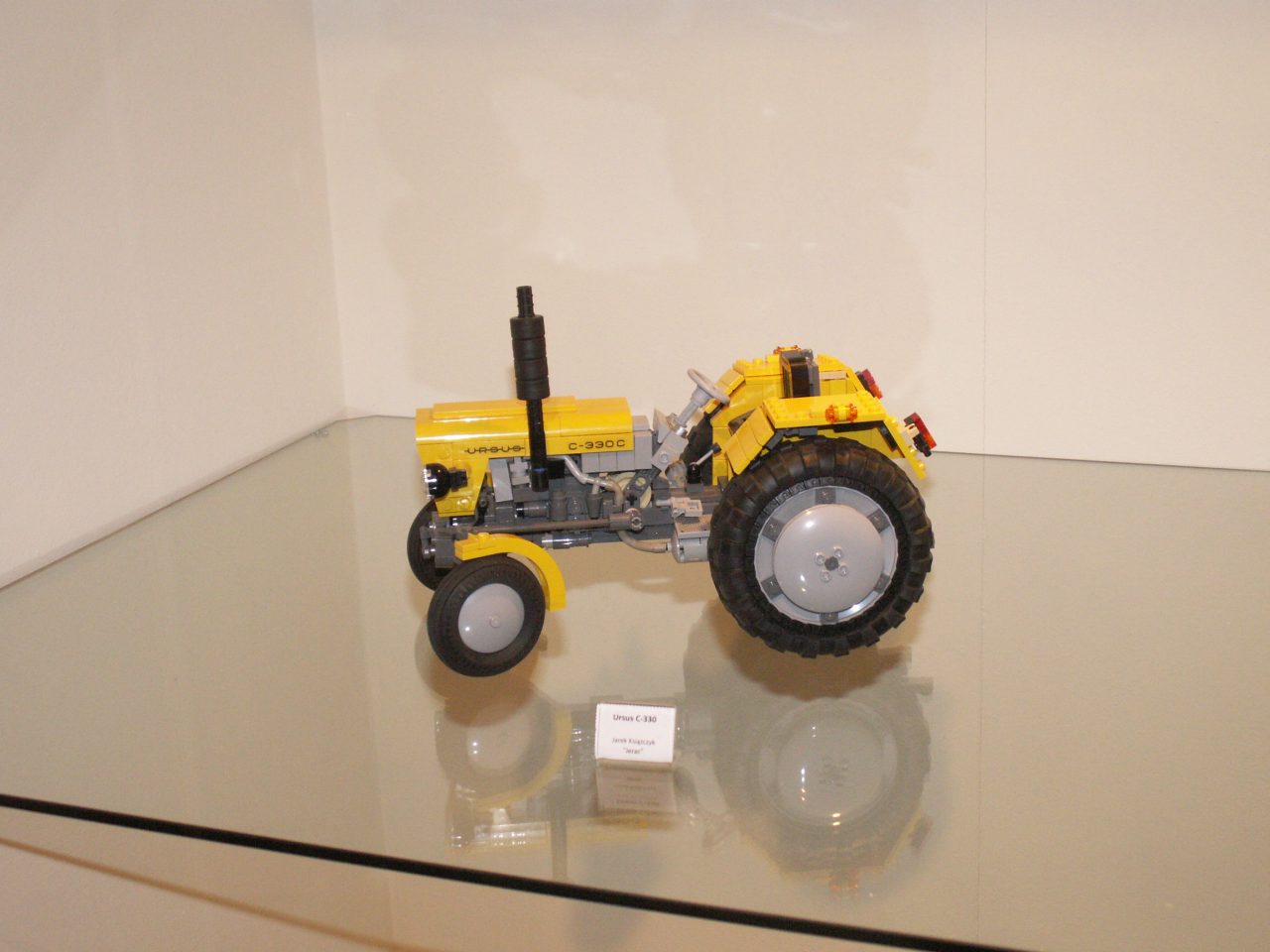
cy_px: 476
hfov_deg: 37.5
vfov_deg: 28.6
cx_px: 635
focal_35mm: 51
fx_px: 1871
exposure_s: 1/60
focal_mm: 8.43
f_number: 3.2
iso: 160
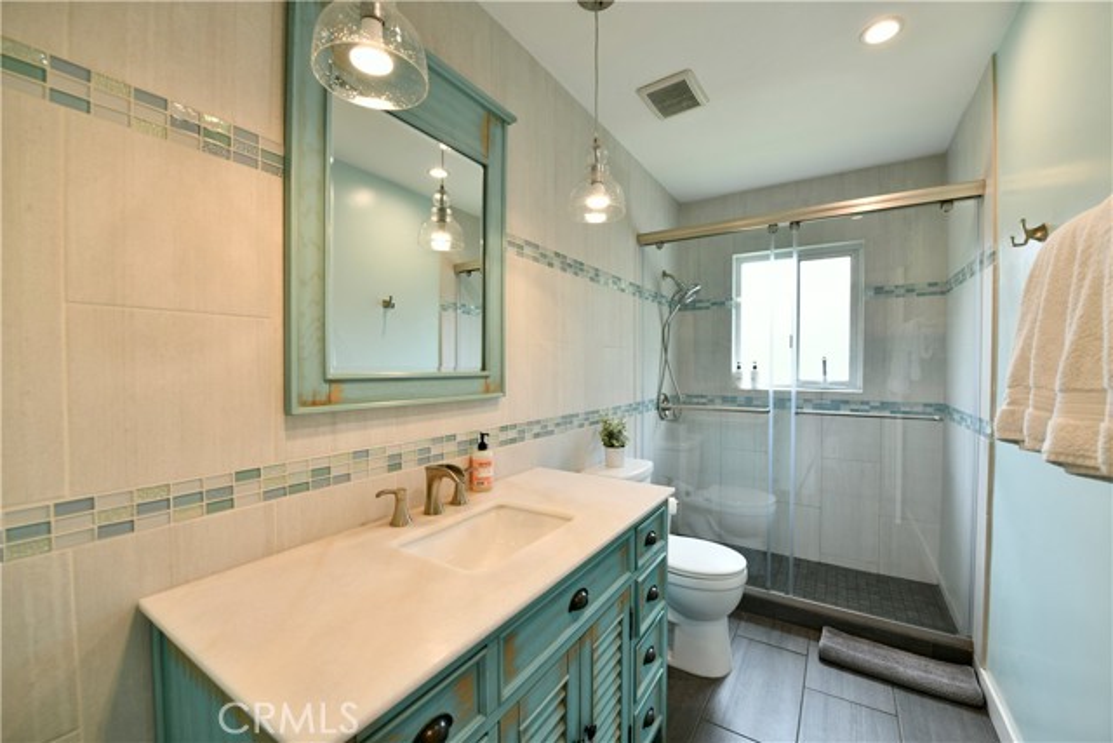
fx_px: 433
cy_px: 372
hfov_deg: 104.2
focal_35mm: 14
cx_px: 556
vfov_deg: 81.2
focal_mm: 14
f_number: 5
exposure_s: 1/15
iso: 100
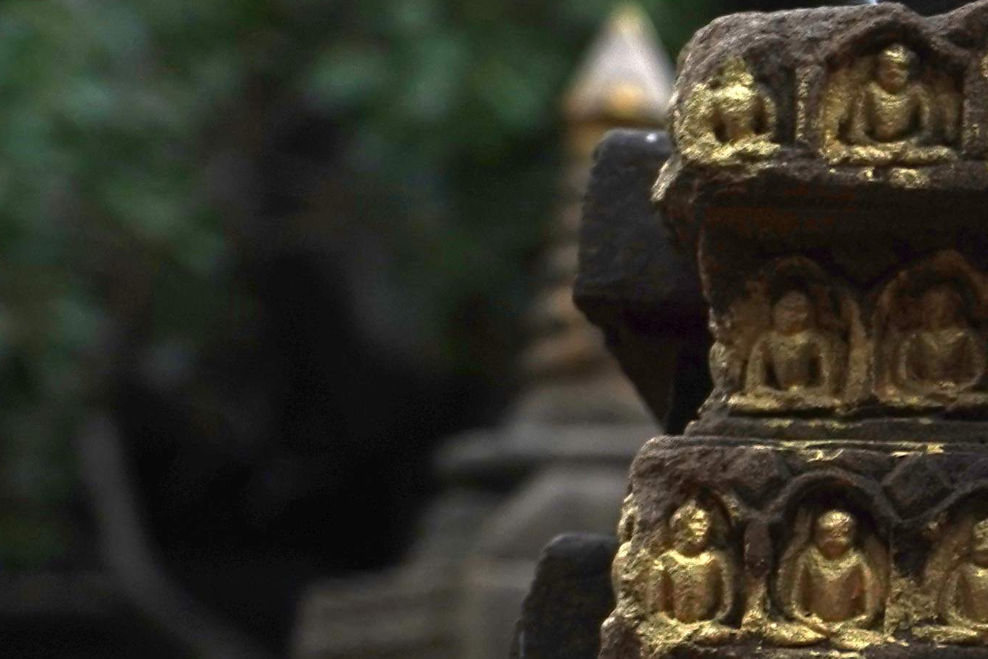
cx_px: 1756
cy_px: 1018
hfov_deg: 8.5
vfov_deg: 5.8
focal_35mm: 234
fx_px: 6421
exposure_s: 1/320
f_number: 4
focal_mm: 53
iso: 640
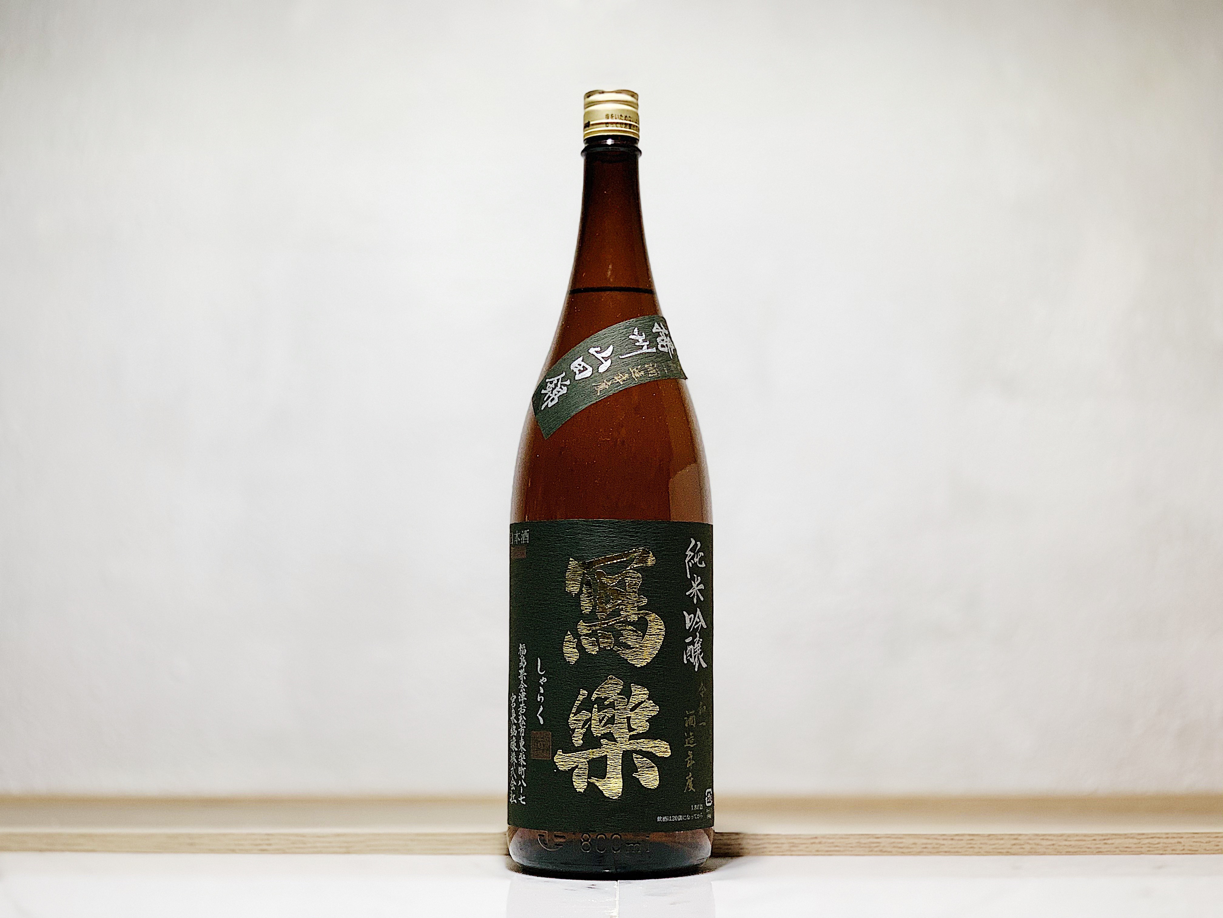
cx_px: 612
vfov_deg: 28.0
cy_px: 459
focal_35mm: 52
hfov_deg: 36.8
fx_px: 1837
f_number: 2.4
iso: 125
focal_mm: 6
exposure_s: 1/100
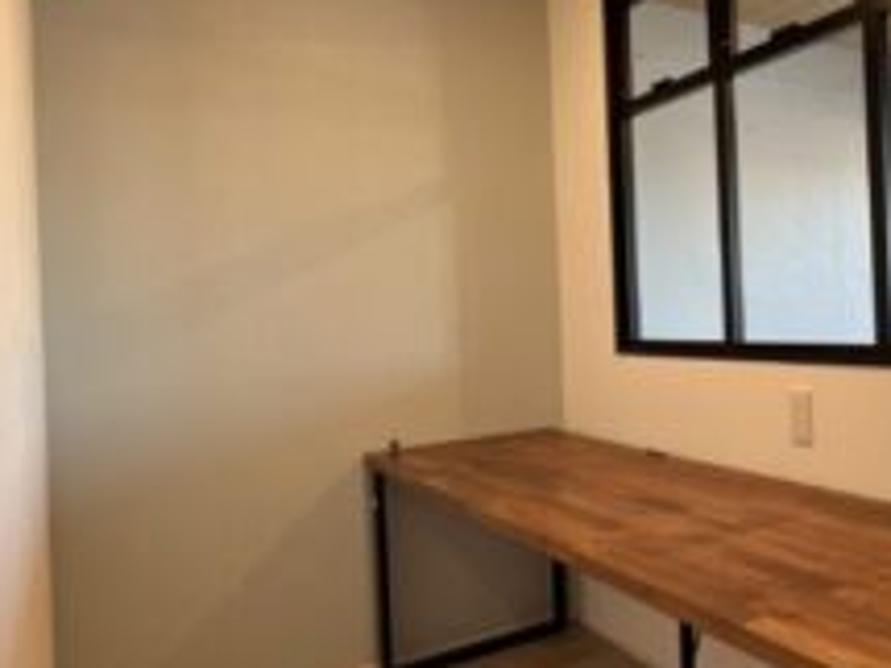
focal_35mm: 29
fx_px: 746
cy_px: 303
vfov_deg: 48.1
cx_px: 680
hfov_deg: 58.2
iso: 160
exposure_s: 1/100
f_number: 1.8
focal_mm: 1.57
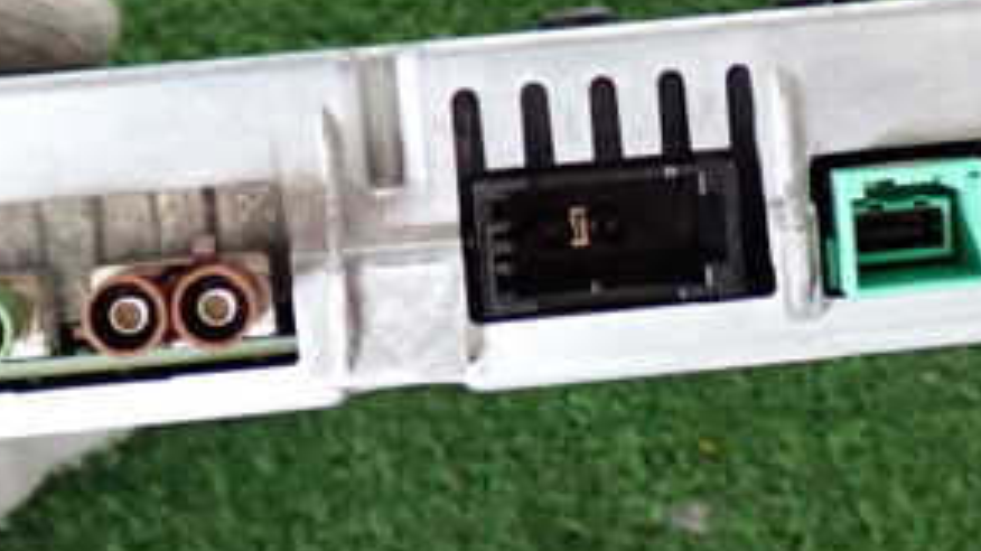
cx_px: 578
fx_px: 2210
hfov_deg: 25.0
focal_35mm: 85
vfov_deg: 14.2
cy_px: 225
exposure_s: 1/40
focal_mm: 6.83
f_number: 2.7
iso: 200
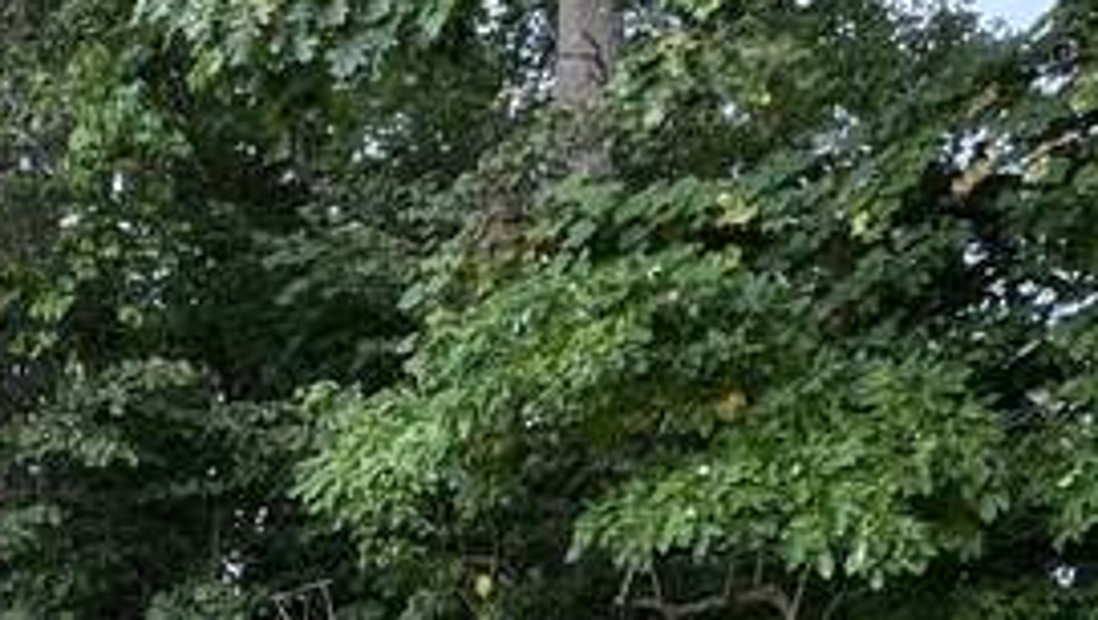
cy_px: 887
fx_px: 1574
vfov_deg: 19.8
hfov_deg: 34.6
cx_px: -24
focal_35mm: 54
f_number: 2.2
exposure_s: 1/207
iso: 40
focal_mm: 2.22
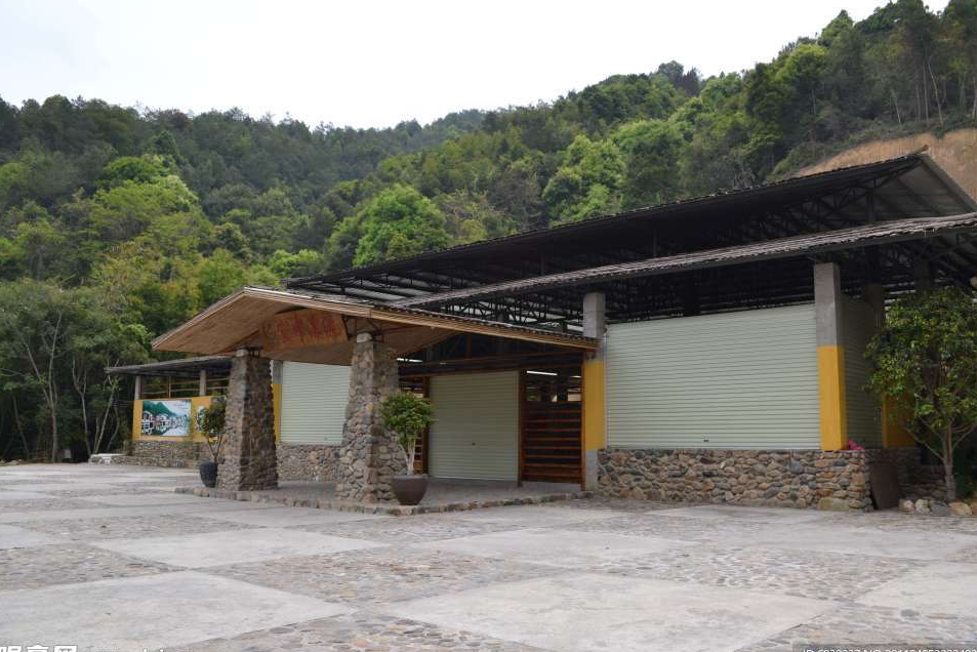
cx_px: 504
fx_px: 787
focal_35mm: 29
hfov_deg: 63.6
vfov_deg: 45.0
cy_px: 324
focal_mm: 18
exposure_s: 1/125
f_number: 5.6
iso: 250
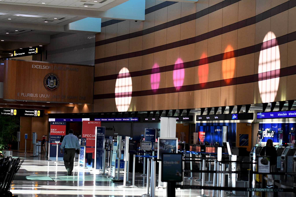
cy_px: 98
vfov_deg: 13.0
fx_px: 863
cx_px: 148
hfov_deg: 19.5
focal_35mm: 105
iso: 3200
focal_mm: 70
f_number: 3.5
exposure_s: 1/1000
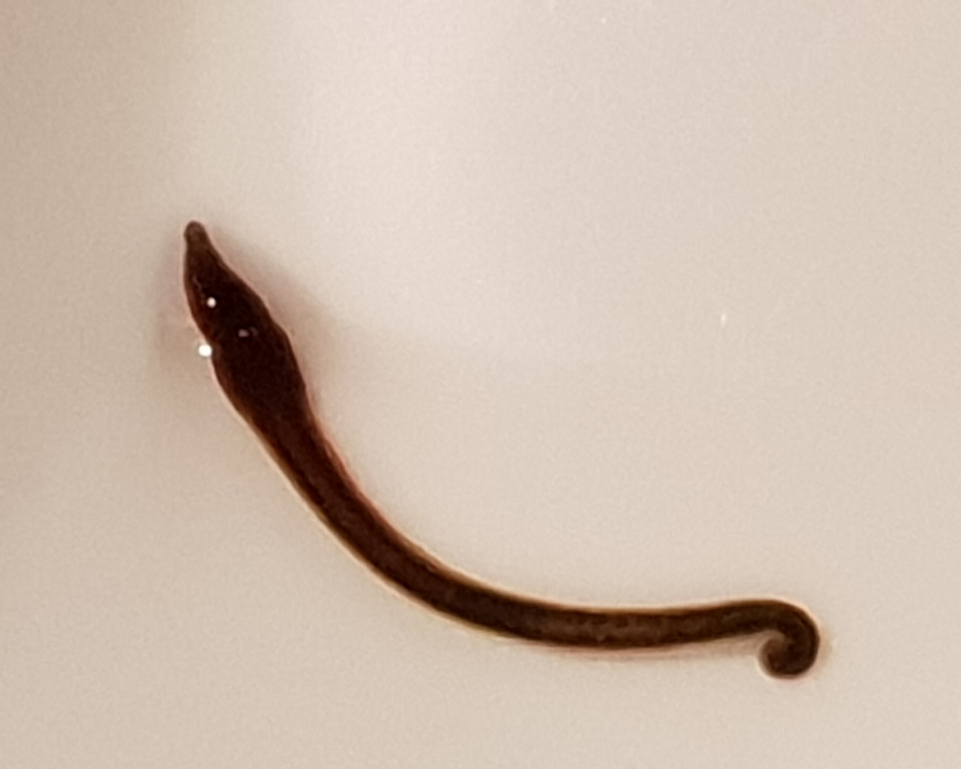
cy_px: 395
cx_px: 437
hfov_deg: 62.1
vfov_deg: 51.5
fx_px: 797
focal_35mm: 28
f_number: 1.5
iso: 400
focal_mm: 4.3
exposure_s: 1/50
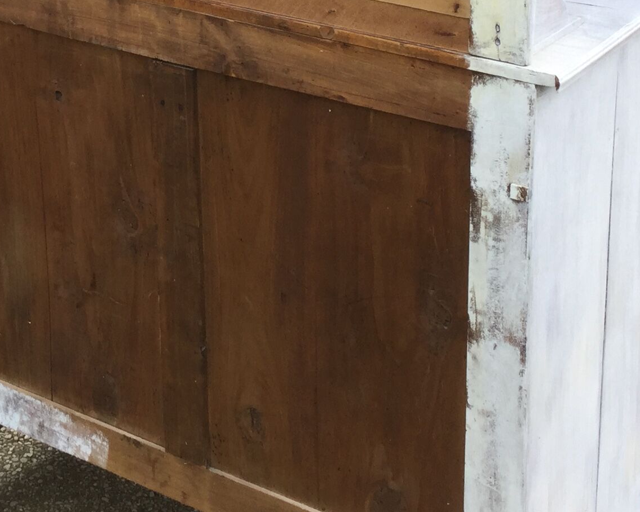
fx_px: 1648
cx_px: 202
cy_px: 3
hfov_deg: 21.9
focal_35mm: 87
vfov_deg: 17.3
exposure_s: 1/139
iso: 25
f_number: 2.4
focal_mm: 3.3
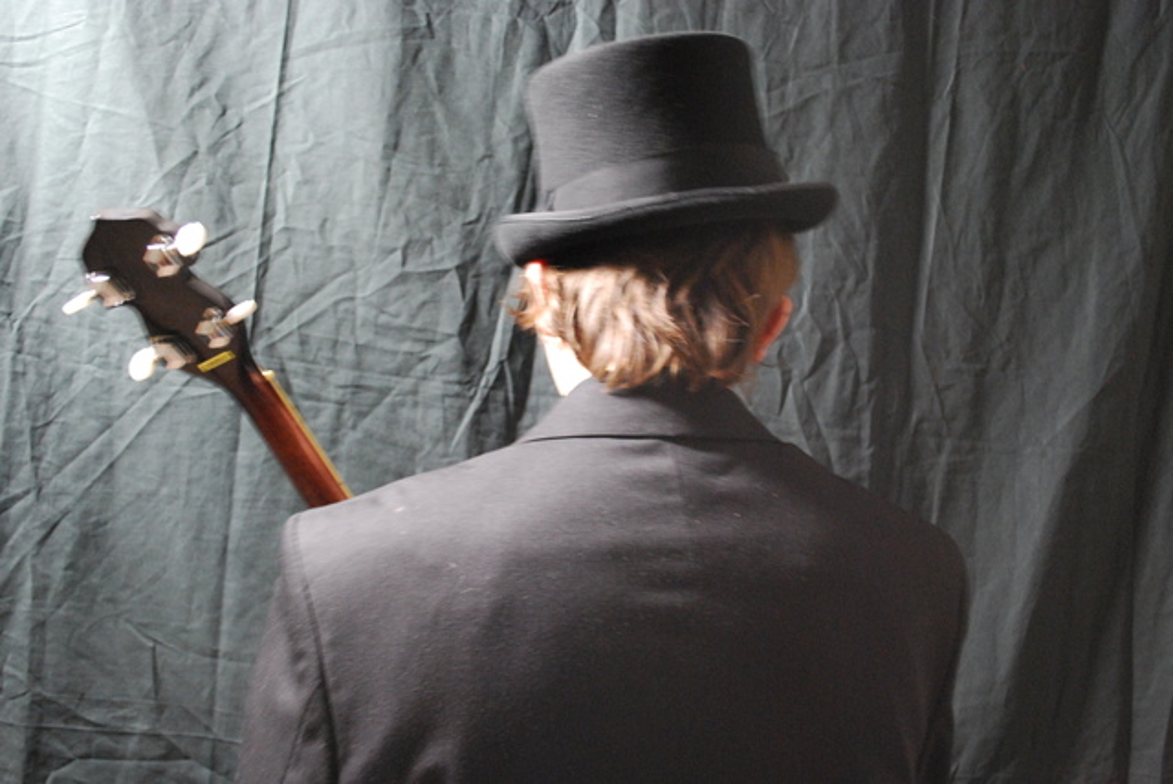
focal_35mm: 39
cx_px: 586
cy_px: 392
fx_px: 1272
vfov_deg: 34.3
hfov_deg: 49.5
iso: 1600
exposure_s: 1/2.5
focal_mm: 26
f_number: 4.5
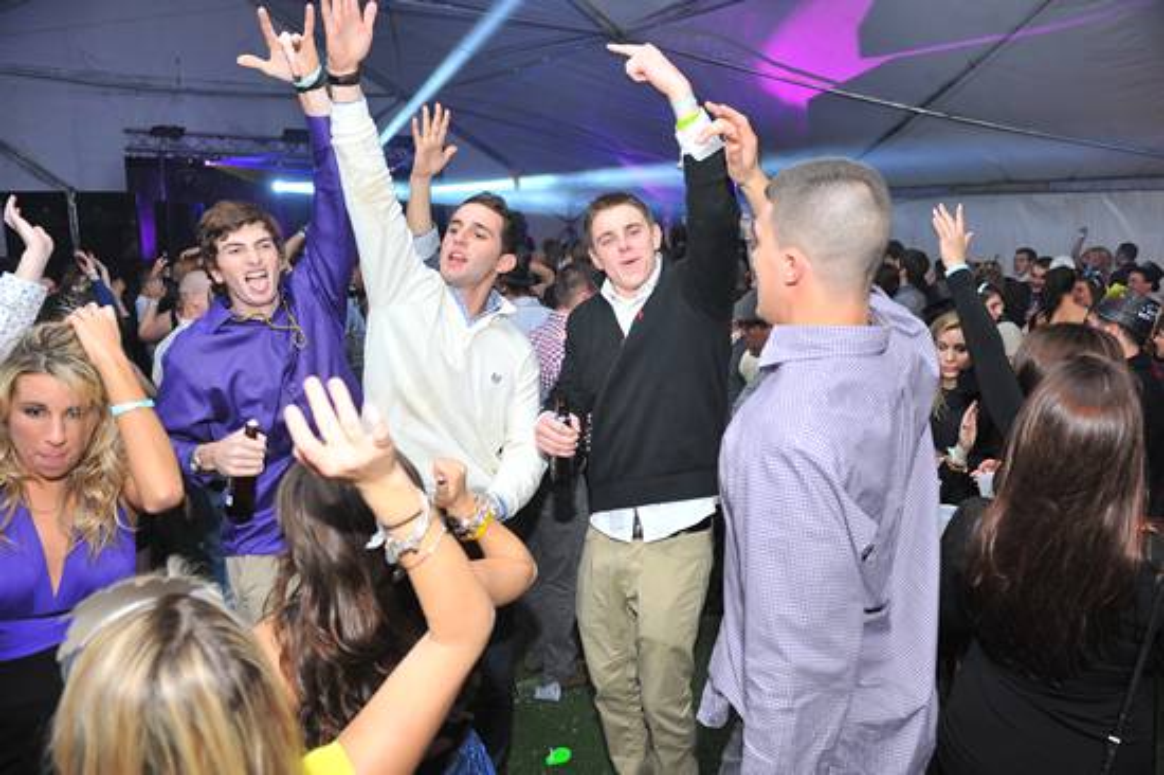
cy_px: 388
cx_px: 582
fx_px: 776
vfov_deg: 53.1
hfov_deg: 73.8
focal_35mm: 24
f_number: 5
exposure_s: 1/100
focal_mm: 24
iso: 1250
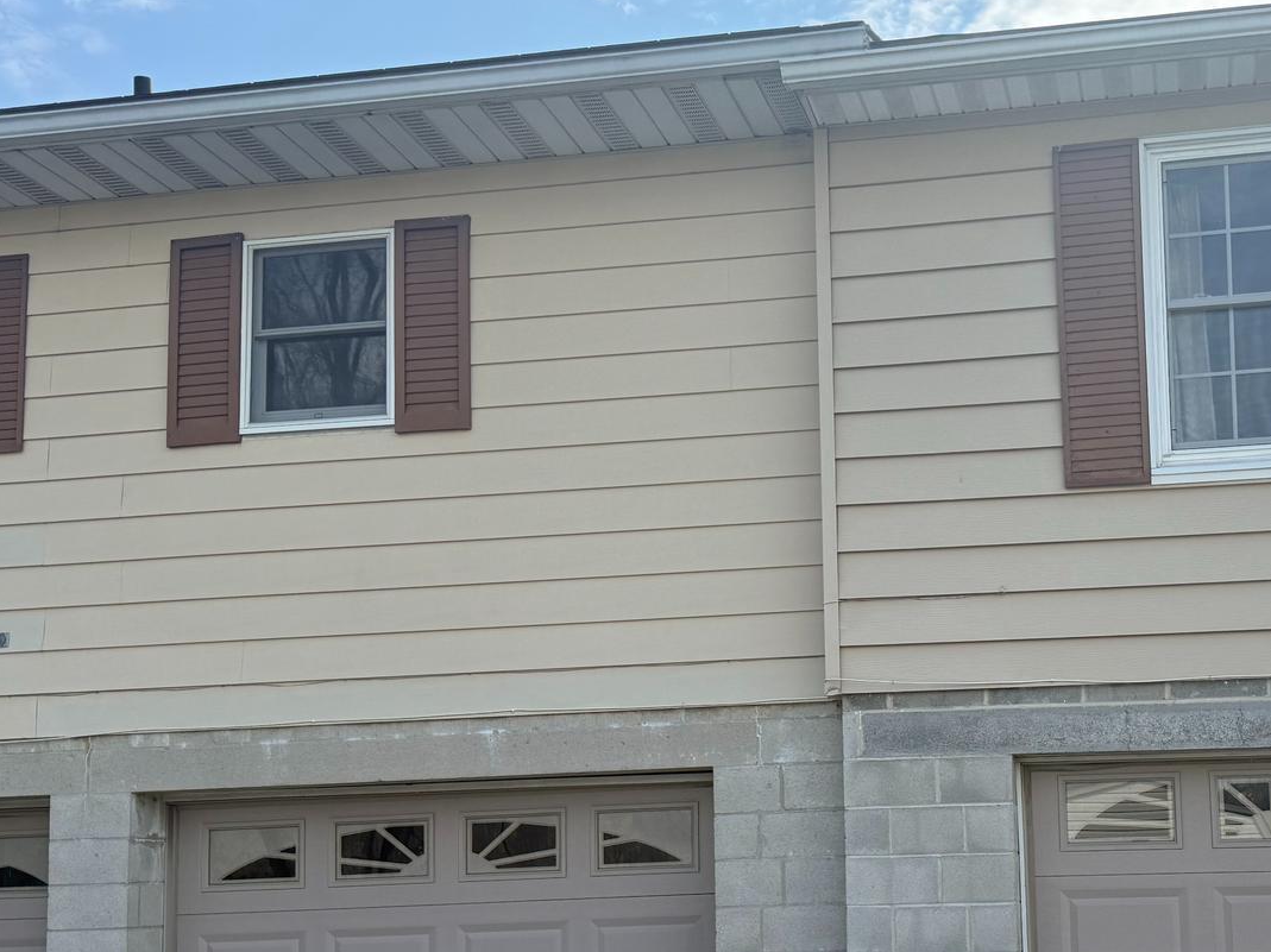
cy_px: 677
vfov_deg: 31.1
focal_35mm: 46
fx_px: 1688
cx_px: 927
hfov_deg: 40.3
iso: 100
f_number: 1.78
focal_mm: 6.76
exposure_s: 1/3584
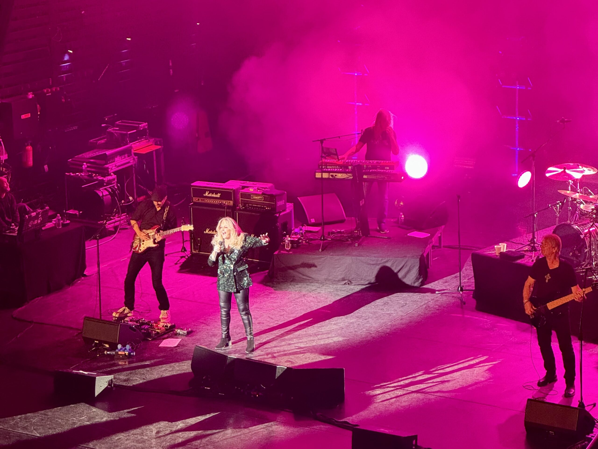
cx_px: 299
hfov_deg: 25.3
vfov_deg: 19.1
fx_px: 1330
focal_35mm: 77
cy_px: 224
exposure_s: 1/46
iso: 640
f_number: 2.8
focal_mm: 9
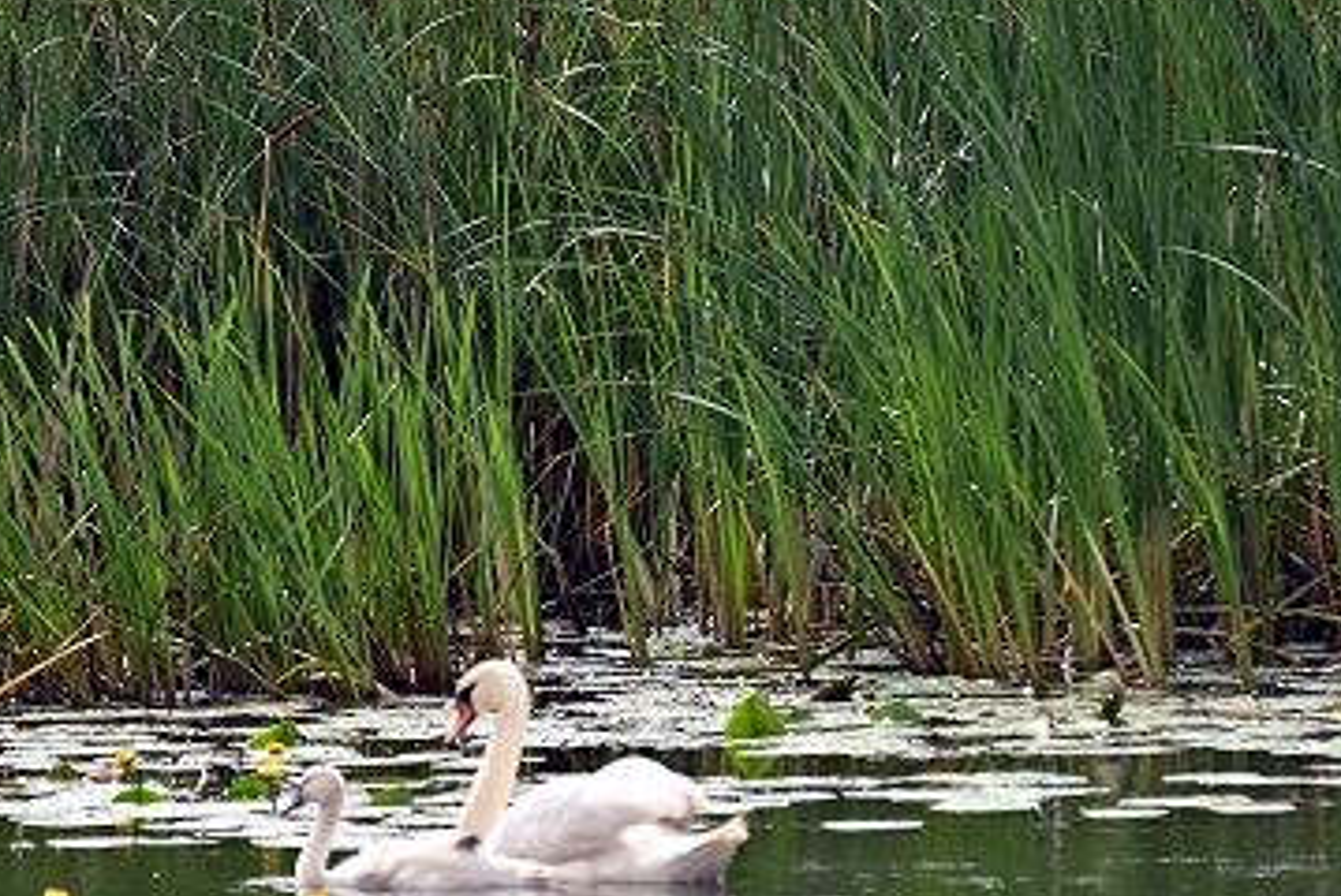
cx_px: 310
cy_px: 500
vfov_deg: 2.7
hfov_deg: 4.0
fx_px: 19236
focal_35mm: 516
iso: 200
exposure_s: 1/1000
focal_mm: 195
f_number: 5.6
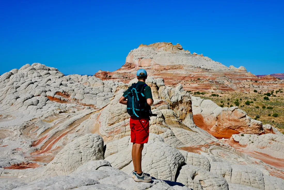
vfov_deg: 32.6
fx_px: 324
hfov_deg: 47.4
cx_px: 142
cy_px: 95
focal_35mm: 41
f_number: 9
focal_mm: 41
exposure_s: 1/320
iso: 100
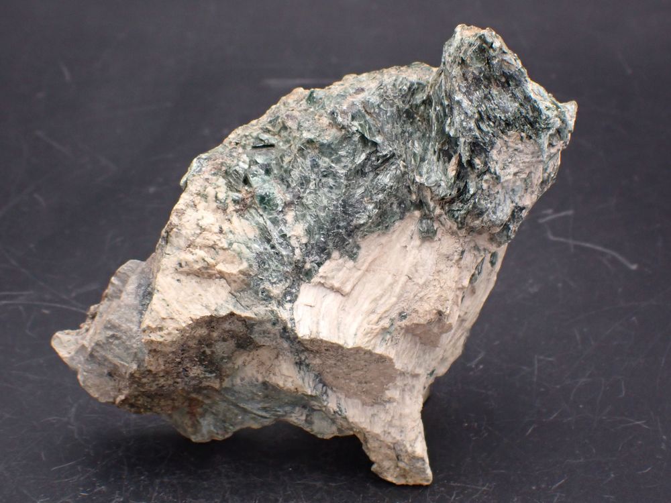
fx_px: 1938
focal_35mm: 100
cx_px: 336
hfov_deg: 19.6
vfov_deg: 14.8
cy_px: 252
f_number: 4.9
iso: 400
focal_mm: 18
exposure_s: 1/400
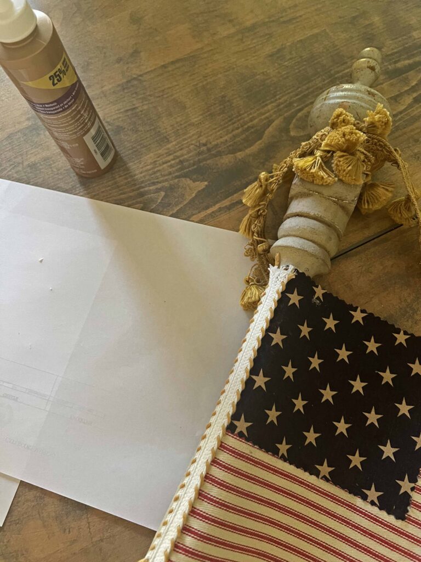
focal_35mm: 26
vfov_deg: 67.3
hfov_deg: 53.1
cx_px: 210
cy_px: 281
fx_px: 422
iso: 250
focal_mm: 5.7
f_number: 1.5
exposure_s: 1/60
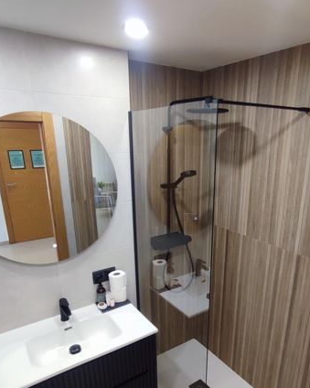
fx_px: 298
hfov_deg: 54.5
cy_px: 234
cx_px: 185
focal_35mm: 26
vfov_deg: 65.4
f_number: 2.2
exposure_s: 1/50
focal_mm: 1.65
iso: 349
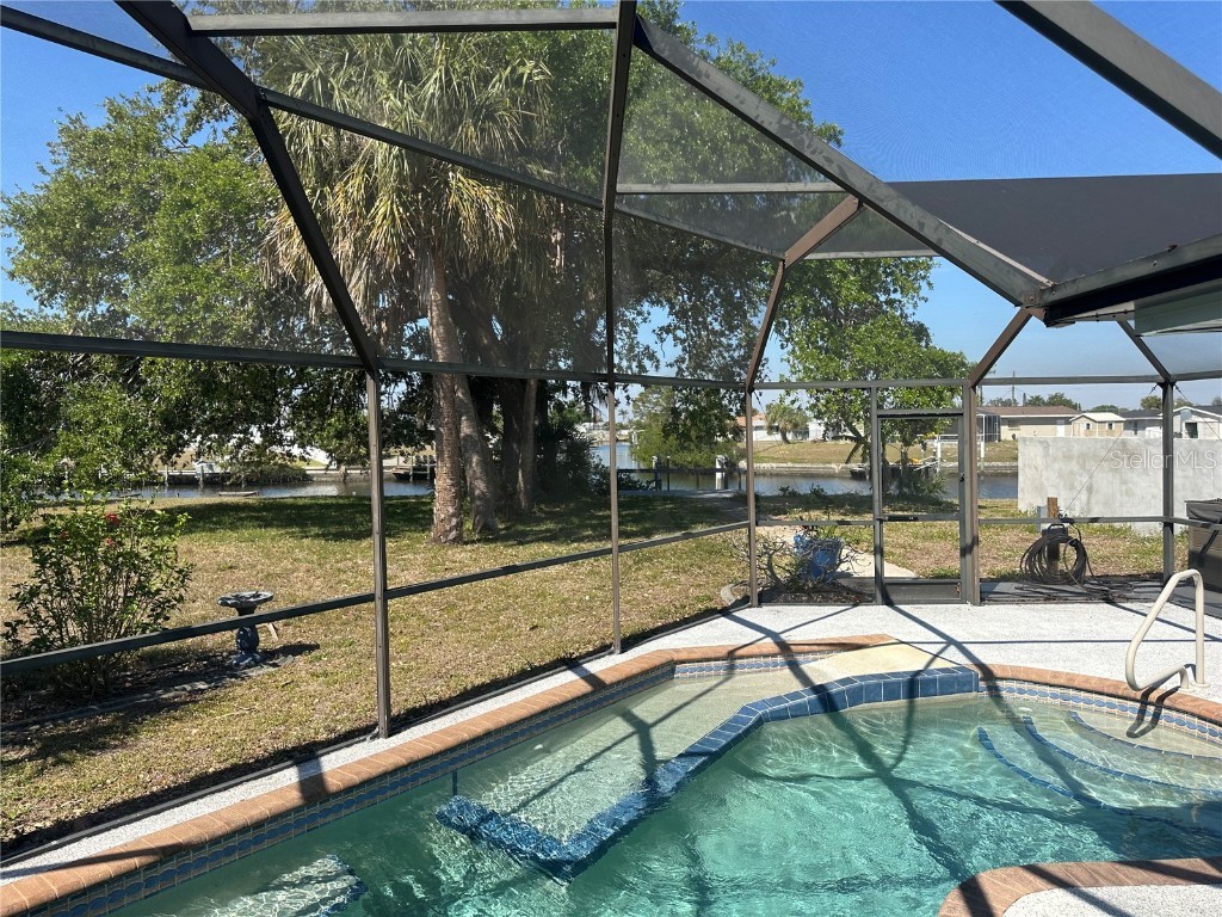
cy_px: 458
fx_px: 847
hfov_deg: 71.6
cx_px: 611
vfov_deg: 56.8
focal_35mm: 24
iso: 80
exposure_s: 1/2252
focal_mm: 6.86
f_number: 1.78
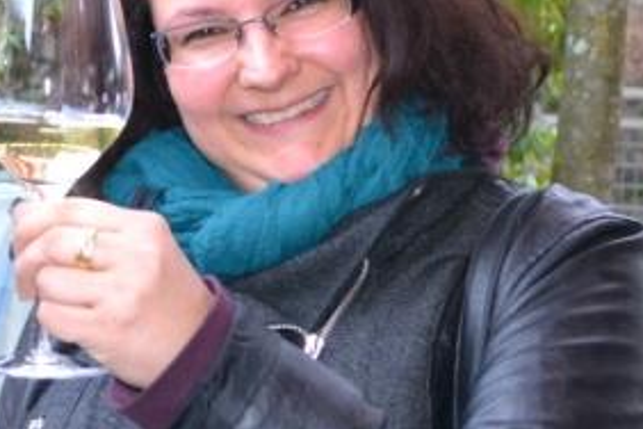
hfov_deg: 19.8
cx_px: -84
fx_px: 1750
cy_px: 81
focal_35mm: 98
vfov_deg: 13.9
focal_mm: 18
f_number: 3.5
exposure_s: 1/60
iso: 640
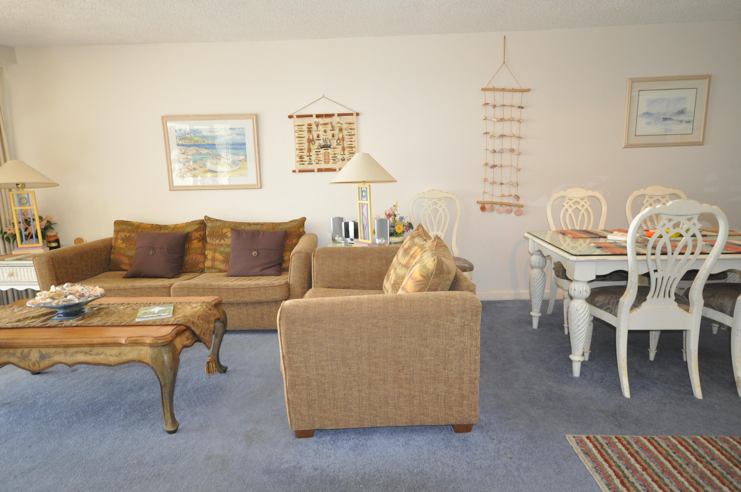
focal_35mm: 21
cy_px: 246
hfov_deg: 81.3
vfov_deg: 59.4
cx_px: 370
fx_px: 432
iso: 800
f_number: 4.8
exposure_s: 1/60
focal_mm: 14
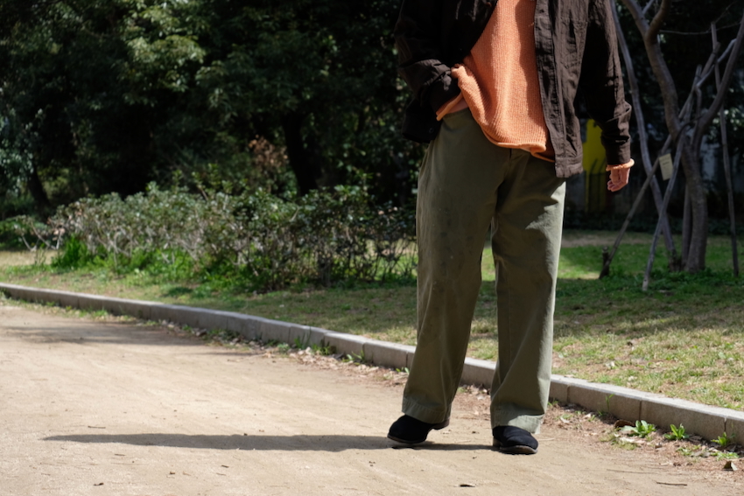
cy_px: 248
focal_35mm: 75
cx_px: 372
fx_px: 1550
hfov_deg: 27.0
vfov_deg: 18.2
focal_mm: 50
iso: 200
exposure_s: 1/480
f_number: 5
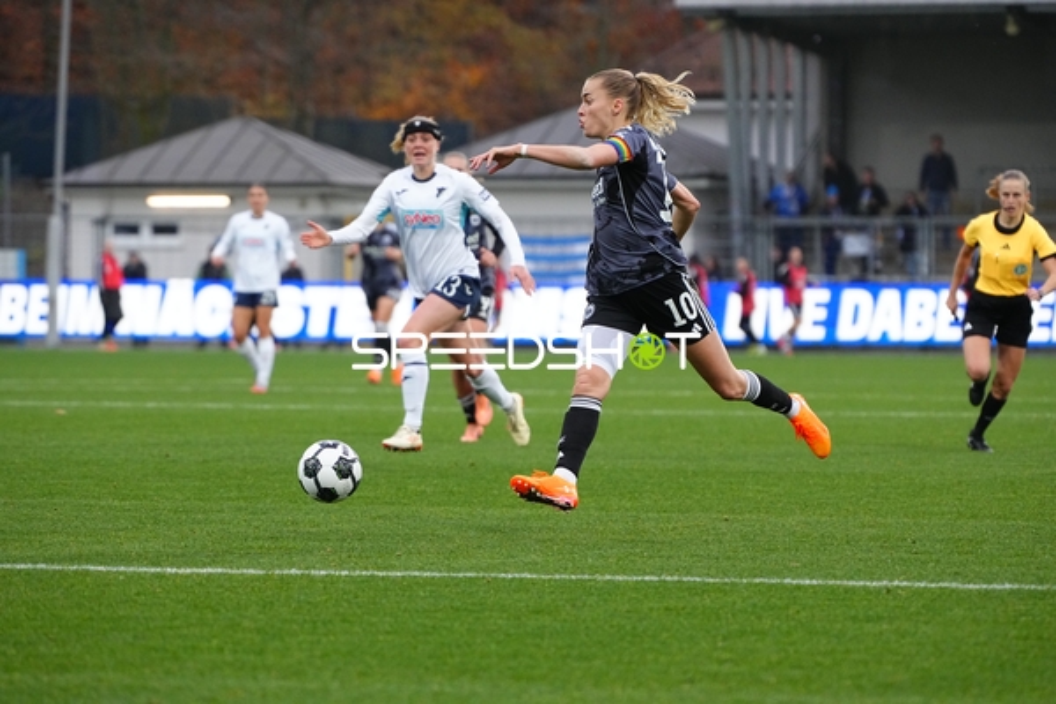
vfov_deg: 5.5
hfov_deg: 8.2
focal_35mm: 250
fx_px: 7333
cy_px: 352
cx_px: 528
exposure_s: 1/1600
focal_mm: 250
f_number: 5.6
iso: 5000
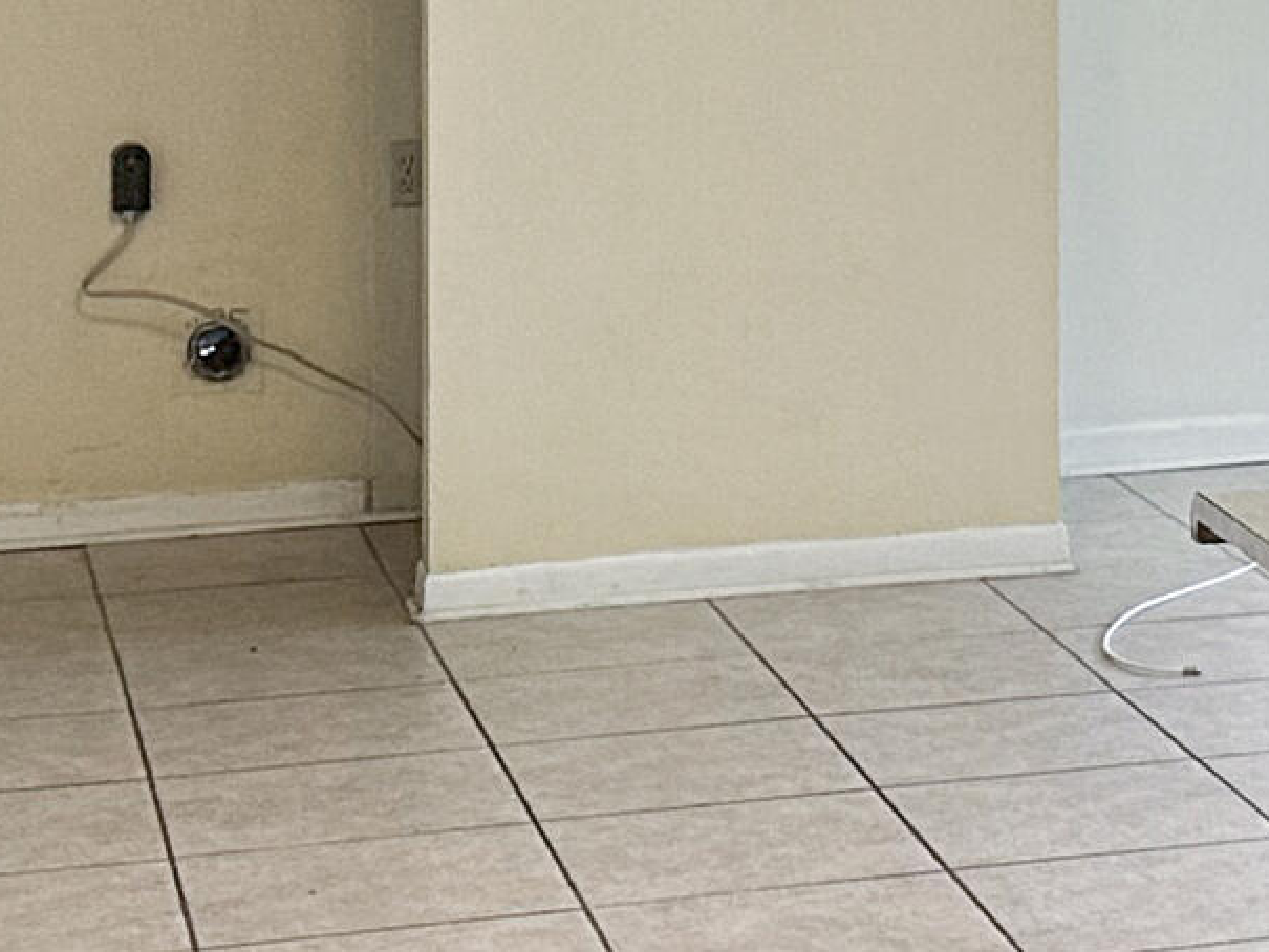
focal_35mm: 119
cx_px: 1659
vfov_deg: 12.4
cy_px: 312
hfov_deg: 15.7
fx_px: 4363
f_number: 1.78
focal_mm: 6.86
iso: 160
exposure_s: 1/60
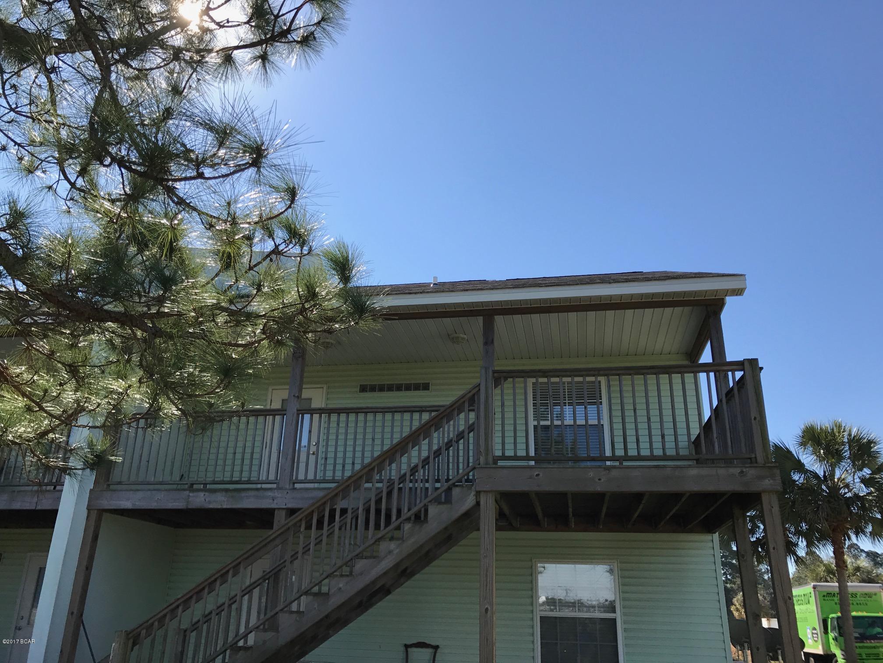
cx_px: 442
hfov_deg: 63.4
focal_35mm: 28
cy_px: 332
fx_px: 714
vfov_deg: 49.7
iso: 20
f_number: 1.8
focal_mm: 3.99
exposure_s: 1/1842
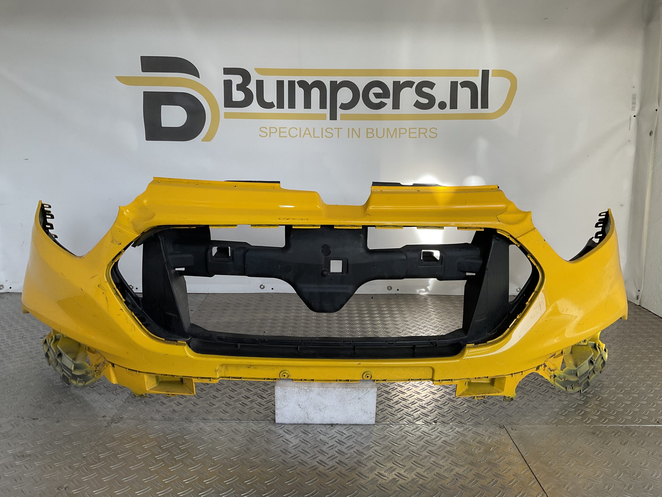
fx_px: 555
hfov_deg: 61.7
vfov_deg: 48.2
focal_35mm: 29
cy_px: 248
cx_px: 331
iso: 16
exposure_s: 1/115
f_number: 1.8
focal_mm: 3
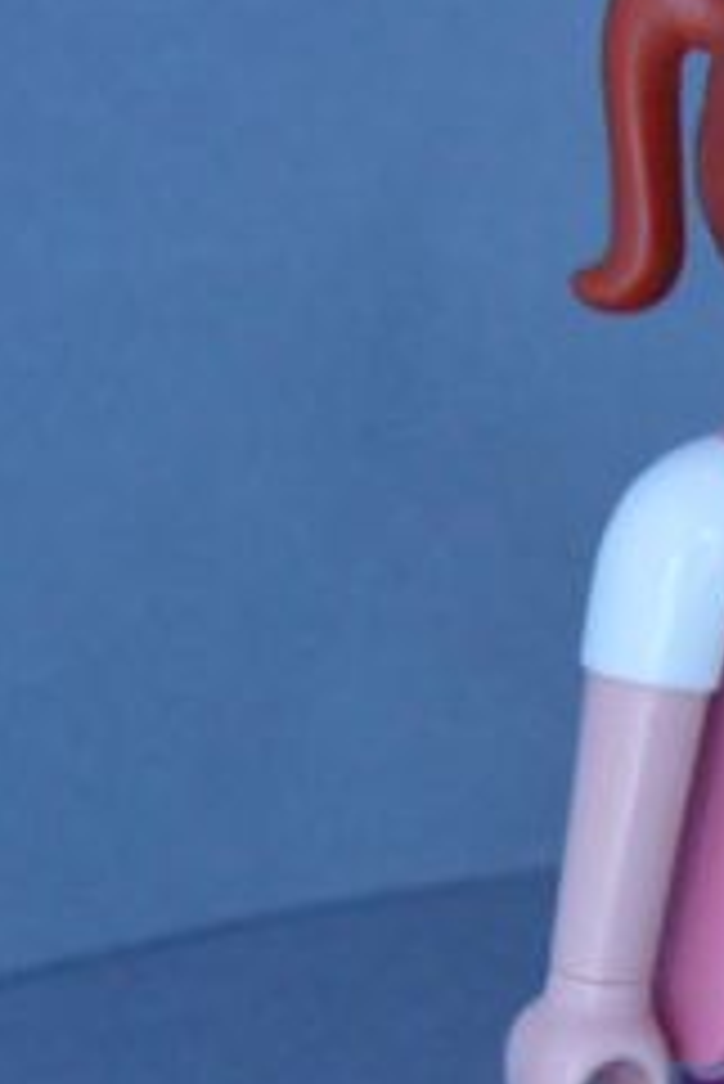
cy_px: 767
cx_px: 796
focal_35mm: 114
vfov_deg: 17.9
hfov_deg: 11.9
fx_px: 3434
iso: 200
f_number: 2.8
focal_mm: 6
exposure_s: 1
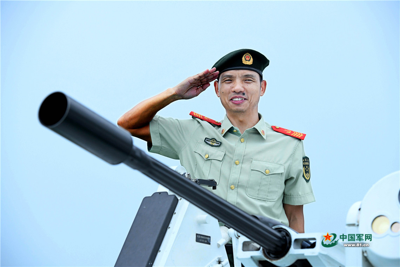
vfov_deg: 11.0
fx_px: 1389
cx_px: 200
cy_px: 134
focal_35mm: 125
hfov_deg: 16.4
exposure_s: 1/2000
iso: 2000
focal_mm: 125
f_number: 5.6
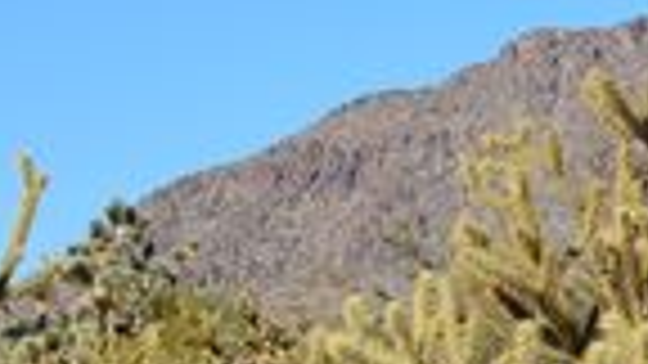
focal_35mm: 301
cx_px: 891
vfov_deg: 4.0
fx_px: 5169
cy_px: 166
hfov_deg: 7.1
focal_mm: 55
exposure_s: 1/400
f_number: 10
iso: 200
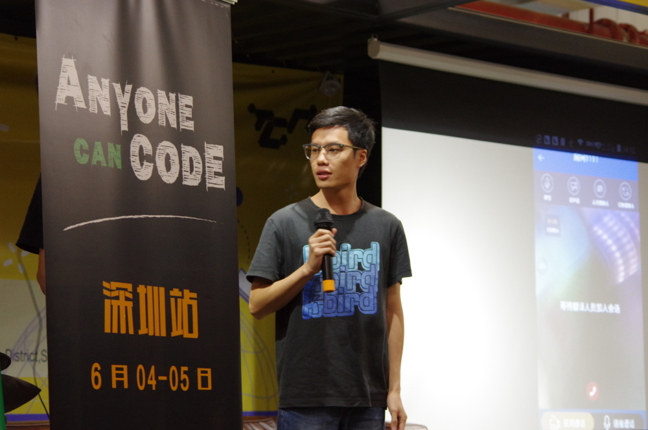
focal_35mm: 94
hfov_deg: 21.7
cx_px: 324
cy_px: 215
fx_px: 1690
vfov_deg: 14.5
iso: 1600
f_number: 5
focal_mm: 62.5
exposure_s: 1/50
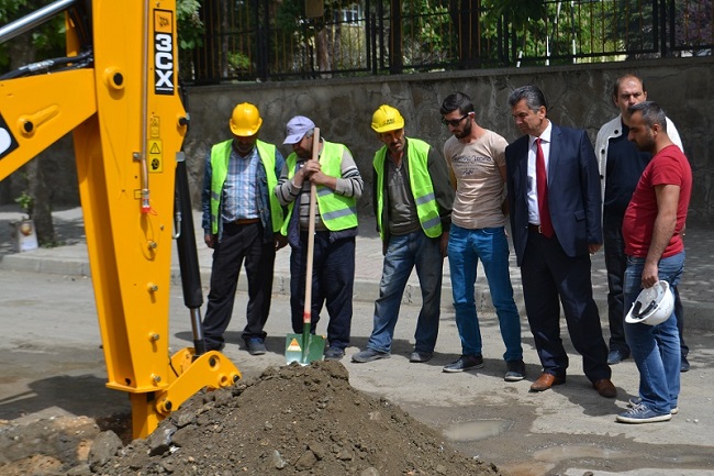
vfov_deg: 23.8
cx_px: 357
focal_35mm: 57
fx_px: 1130
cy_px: 238
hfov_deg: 35.1
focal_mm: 38
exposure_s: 1/250
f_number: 8
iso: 100
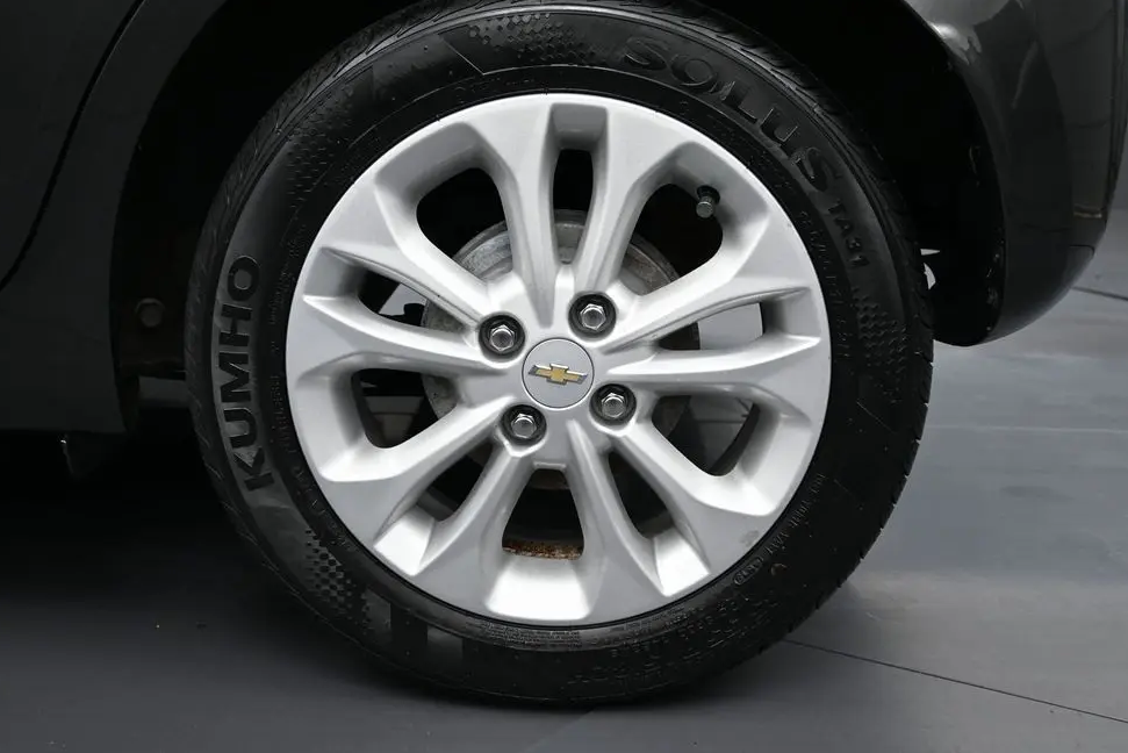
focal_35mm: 40
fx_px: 1239
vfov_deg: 33.8
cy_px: 357
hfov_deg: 49.0
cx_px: 568
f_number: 4.2
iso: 400
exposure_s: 1/125
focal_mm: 25
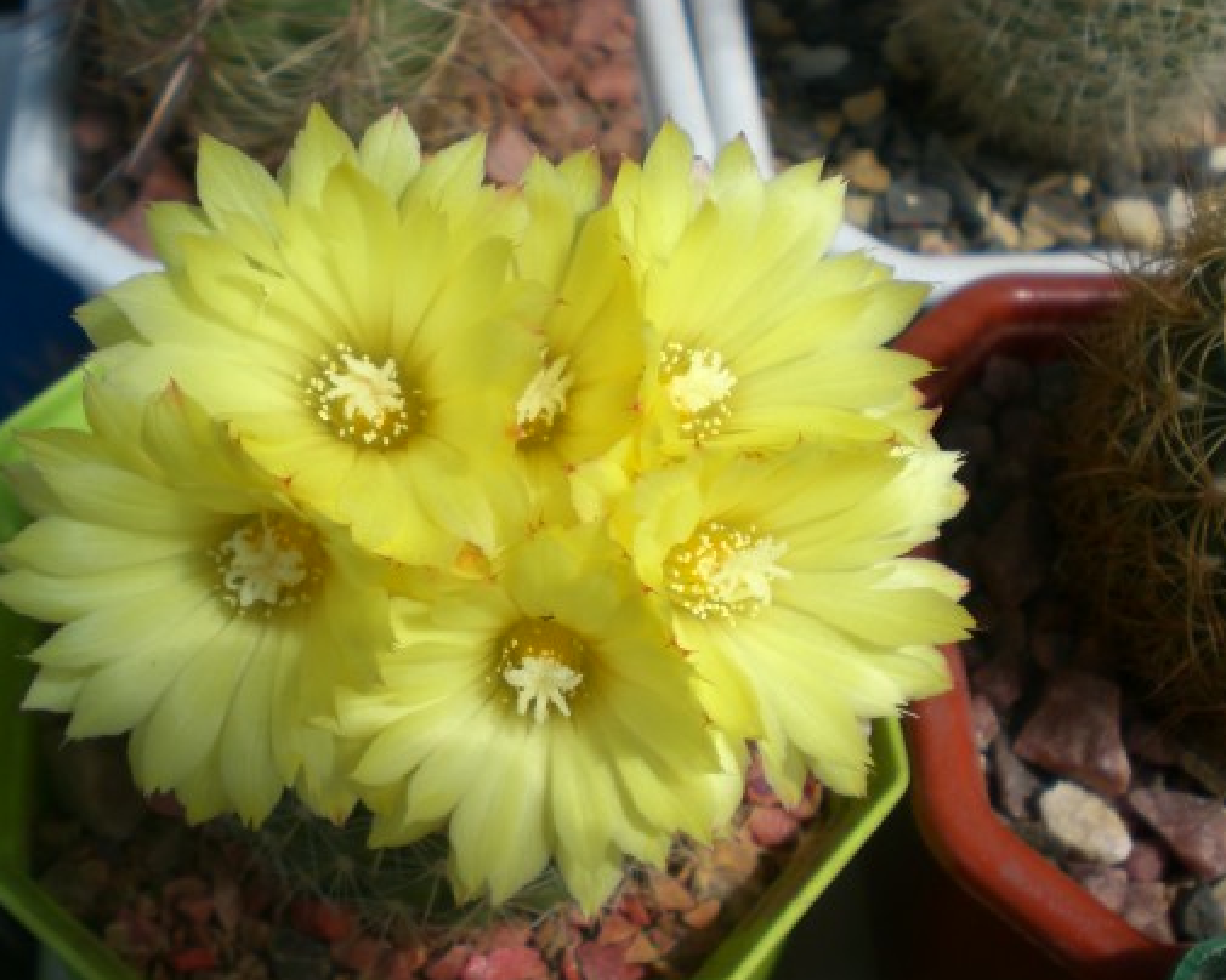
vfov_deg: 32.0
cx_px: 486
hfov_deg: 39.4
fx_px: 1705
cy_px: 560
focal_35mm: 47
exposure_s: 1/640
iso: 50
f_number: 3.1
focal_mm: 6.3
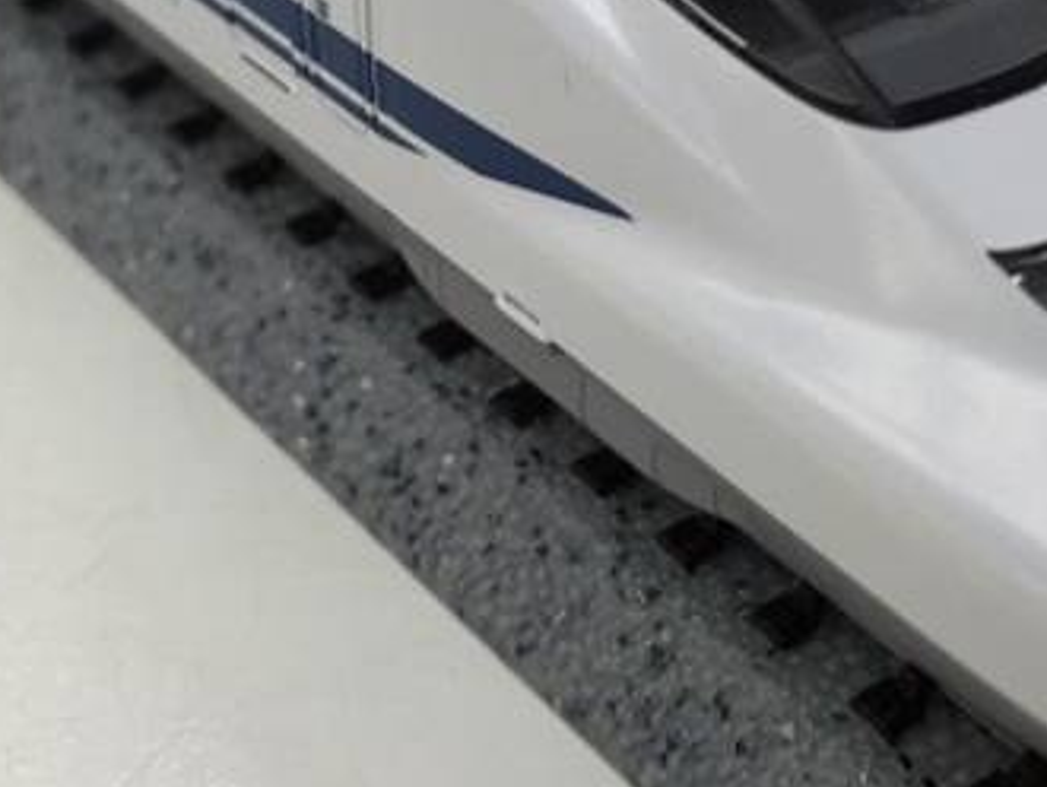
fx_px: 2391
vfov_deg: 18.4
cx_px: 673
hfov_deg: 24.6
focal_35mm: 79
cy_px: 87
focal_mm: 4.15
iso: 40
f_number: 2.2
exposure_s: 1/50
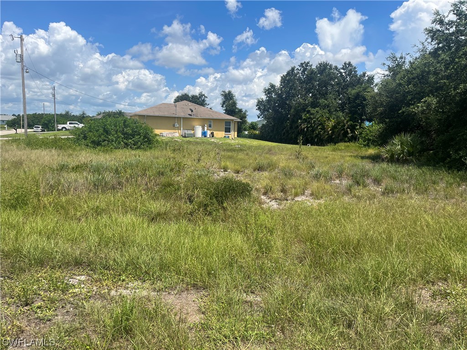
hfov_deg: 67.3
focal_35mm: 26
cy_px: 175
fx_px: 351
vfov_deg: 53.1
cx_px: 234
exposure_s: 1/3623
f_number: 1.6
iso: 50
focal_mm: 5.1
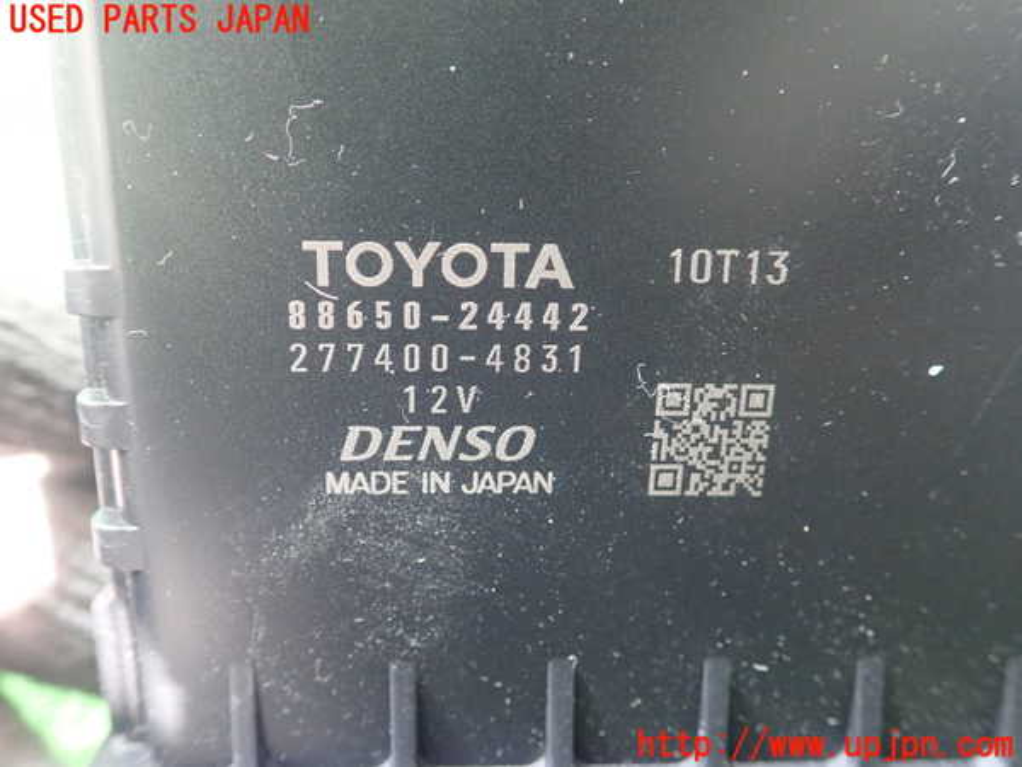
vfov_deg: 46.8
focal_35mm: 30
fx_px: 886
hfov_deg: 60.0
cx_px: 511
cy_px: 384
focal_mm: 5.5
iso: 1000
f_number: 2.3
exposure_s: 1/30
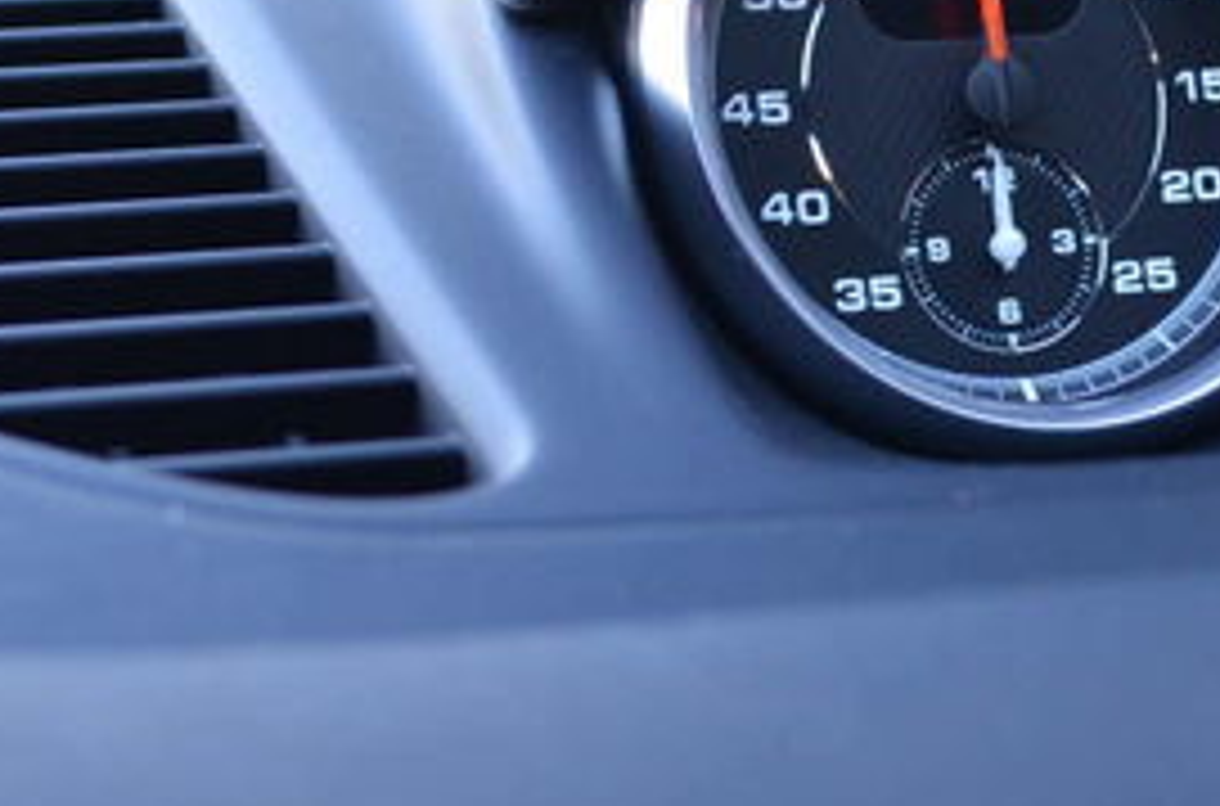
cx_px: 1049
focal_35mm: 136
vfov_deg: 10.0
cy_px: 162
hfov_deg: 15.0
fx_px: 4595
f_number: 4
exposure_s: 1/60
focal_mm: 24
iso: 400
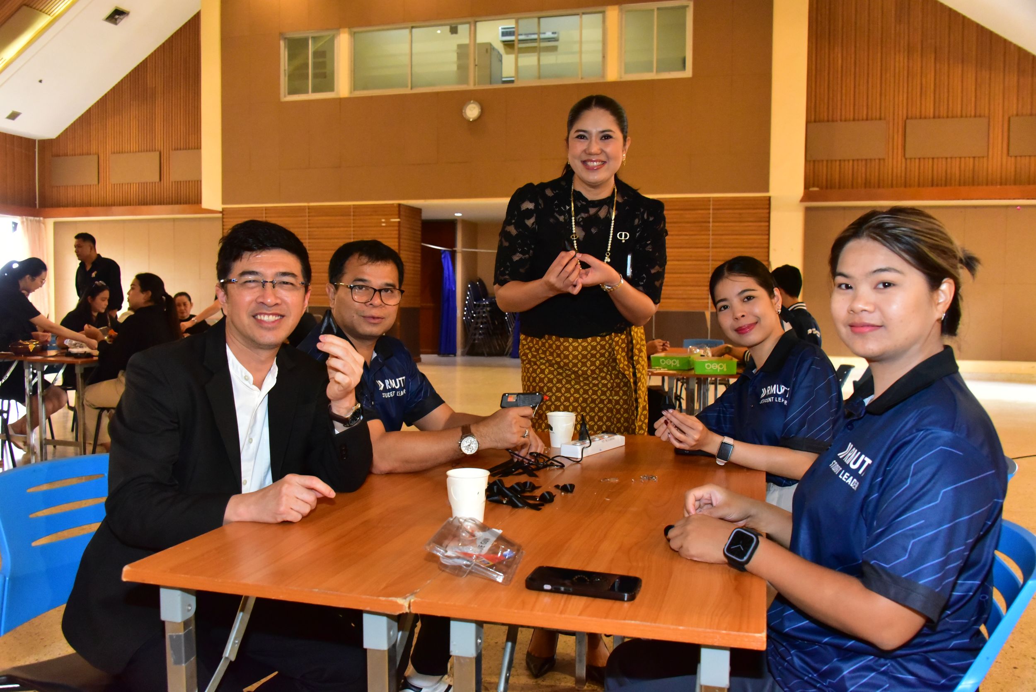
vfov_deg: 41.2
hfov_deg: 58.7
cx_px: 518
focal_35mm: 32
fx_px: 921
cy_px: 346
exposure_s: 1/100
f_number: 6.3
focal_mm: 32
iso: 8000
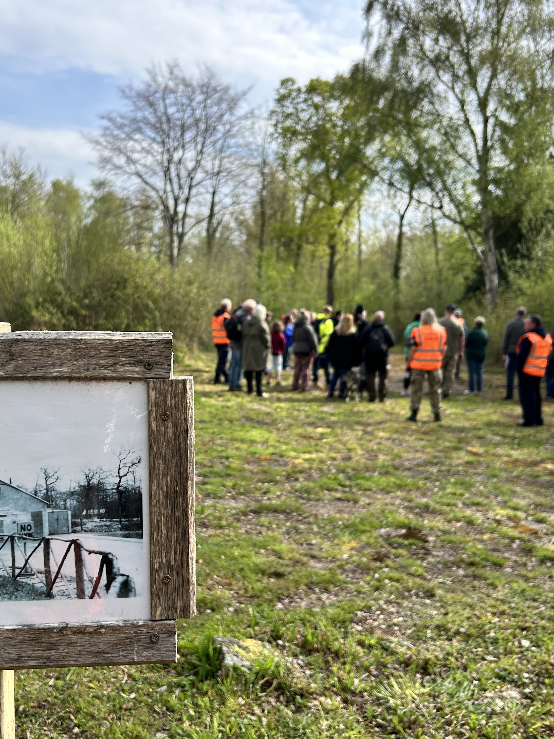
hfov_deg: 40.5
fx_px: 747
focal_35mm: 35
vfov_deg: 52.6
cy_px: 370
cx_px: 213
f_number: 1.5
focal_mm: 5.7
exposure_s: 1/1901
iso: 50
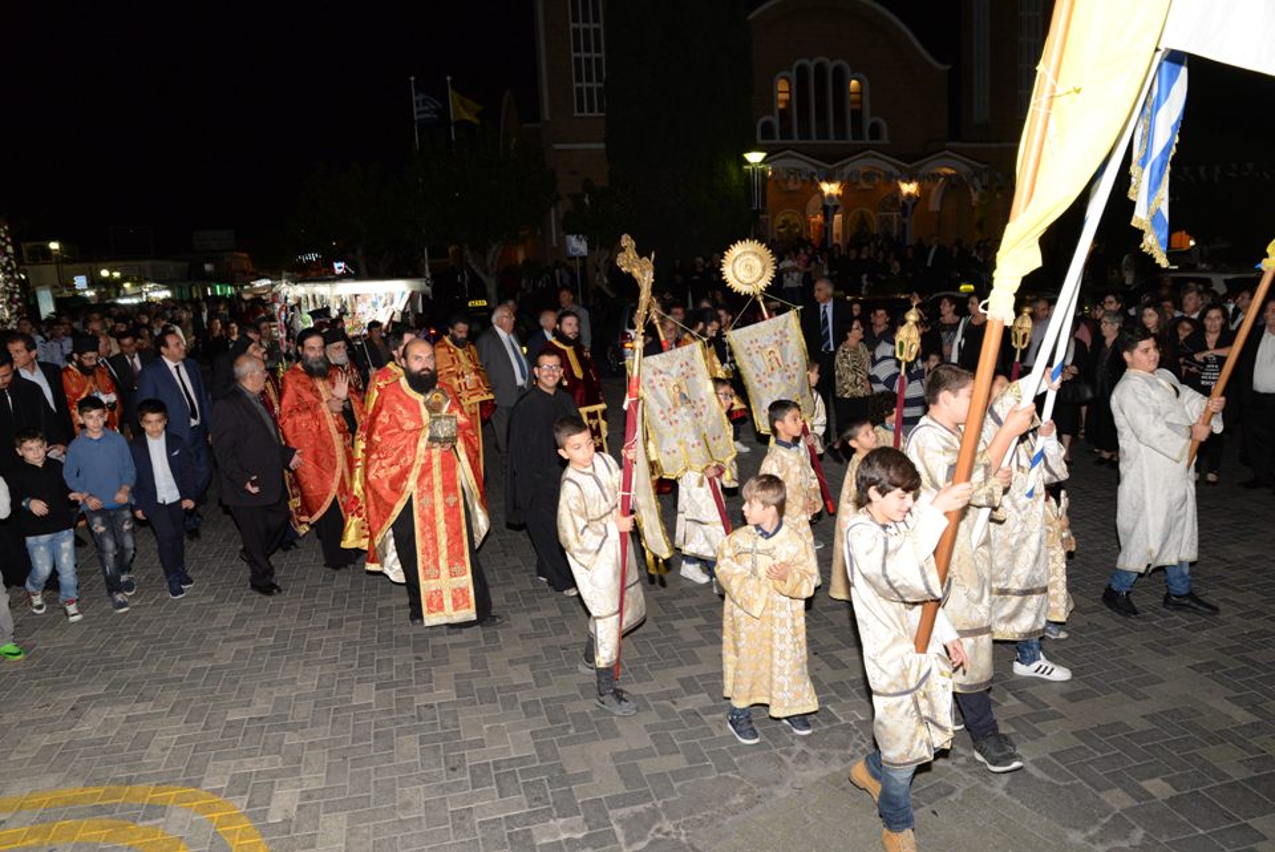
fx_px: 850
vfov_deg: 53.2
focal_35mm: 24
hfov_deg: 73.7
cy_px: 426
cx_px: 638
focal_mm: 24
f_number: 8
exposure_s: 1/50
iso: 2000
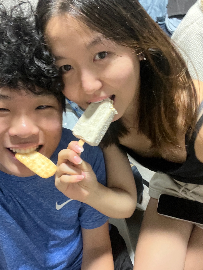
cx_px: 102
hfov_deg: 46.8
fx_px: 235
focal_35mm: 30
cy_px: 135
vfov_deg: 60.0
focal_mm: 2.71
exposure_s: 1/20
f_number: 2.2
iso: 640
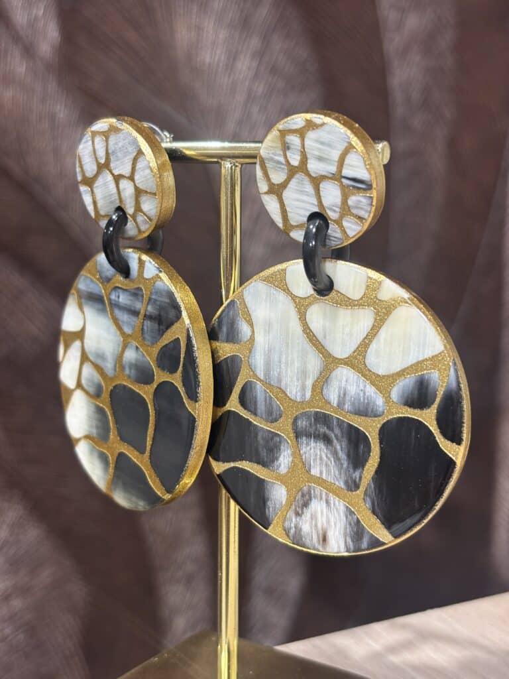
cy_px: 340
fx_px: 1019
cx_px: 254
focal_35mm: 52
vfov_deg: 36.8
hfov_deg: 28.0
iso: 32
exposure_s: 1/50
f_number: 1.6
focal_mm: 5.96
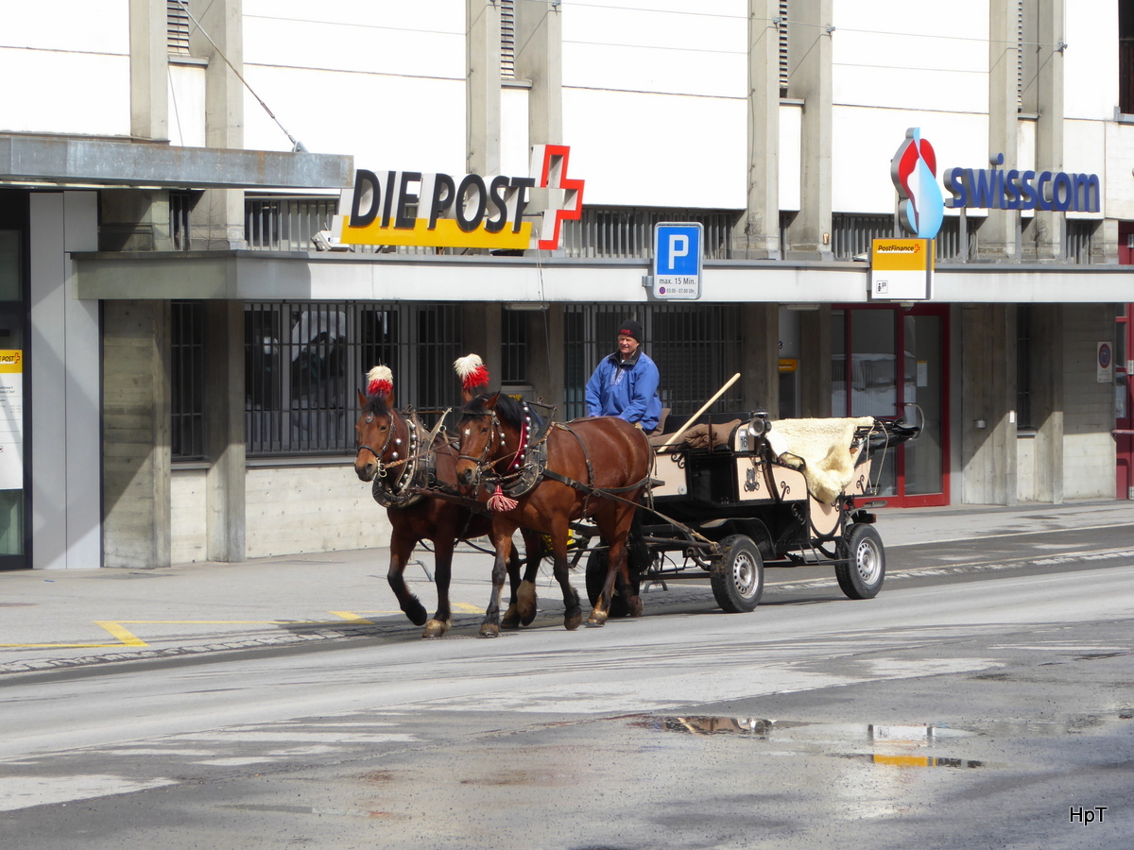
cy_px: 425
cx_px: 567
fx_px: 5504
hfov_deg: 11.8
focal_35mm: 168
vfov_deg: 8.8
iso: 80
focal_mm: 27.1
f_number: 5.4
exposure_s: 1/400
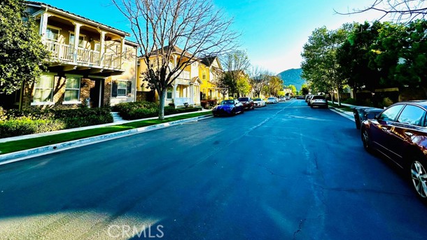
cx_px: 206
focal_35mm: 16
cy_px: 73
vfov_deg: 64.7
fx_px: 181
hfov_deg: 99.3
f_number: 2.2
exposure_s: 1/1171
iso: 40
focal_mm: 2.22
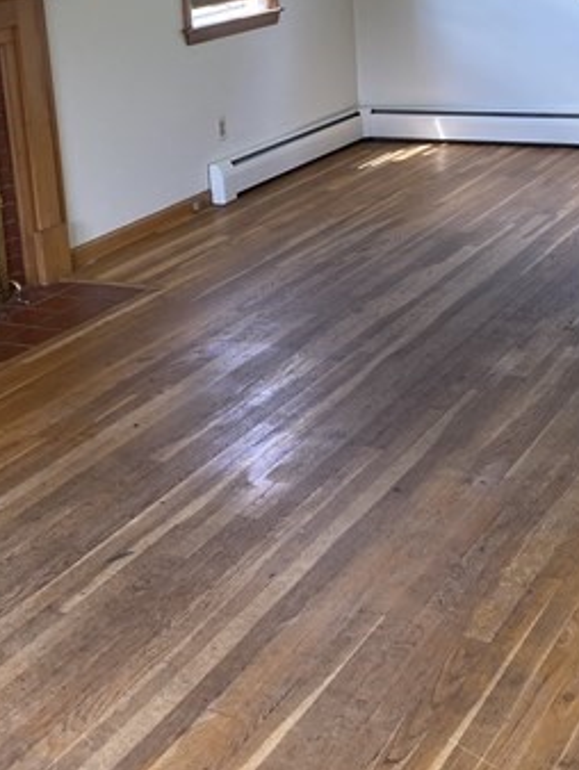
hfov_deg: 24.8
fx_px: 1314
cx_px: 280
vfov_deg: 32.1
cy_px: 191
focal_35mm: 59
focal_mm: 4.25
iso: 100
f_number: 1.8
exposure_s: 1/121
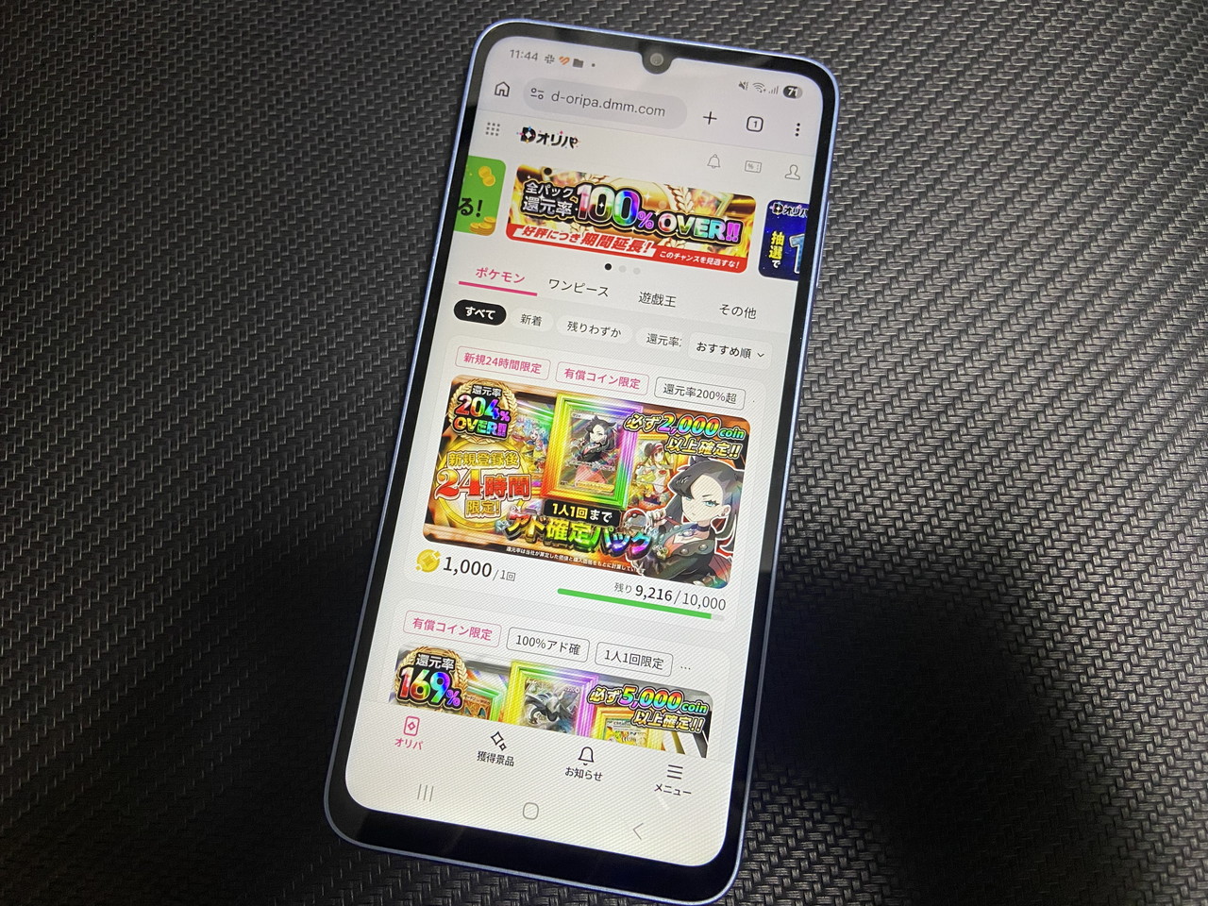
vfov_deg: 53.1
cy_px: 453
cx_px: 604
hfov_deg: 67.3
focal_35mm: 26
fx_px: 907
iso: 100
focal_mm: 4.25
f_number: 1.8
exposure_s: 1/50
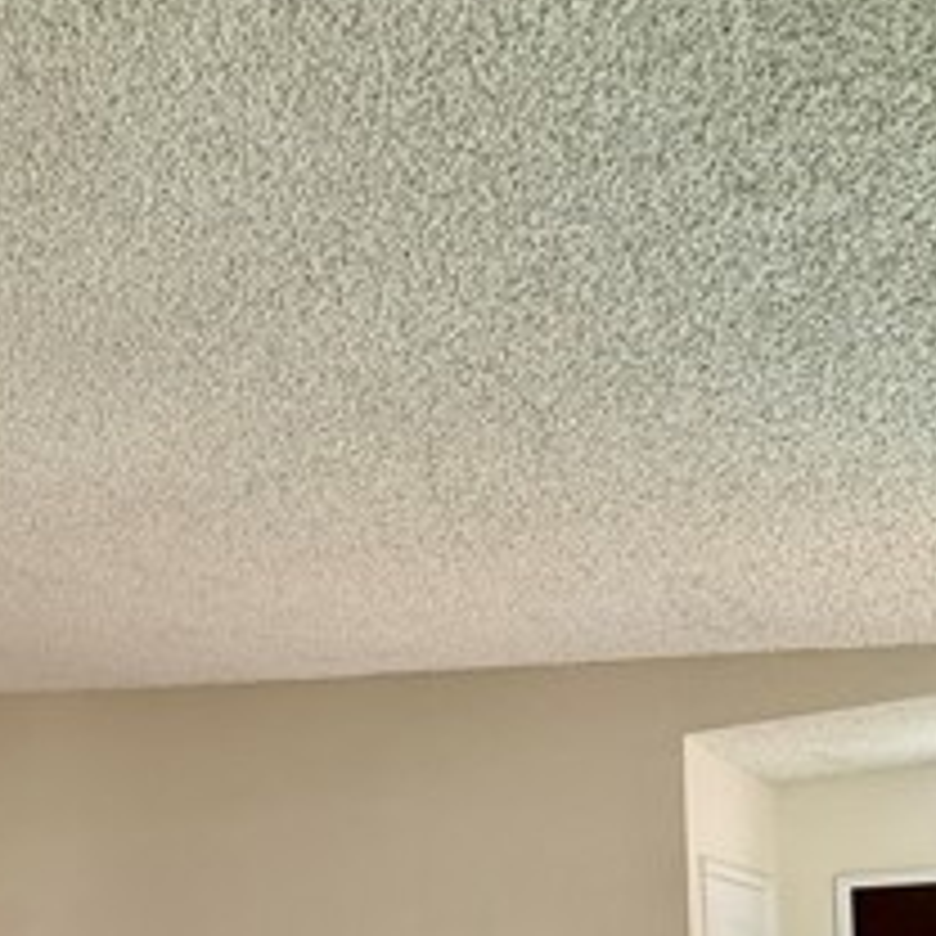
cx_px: -32
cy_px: 940
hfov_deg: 38.2
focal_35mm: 38
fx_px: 1162
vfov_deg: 38.8
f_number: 2.2
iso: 200
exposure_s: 1/120
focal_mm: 2.22
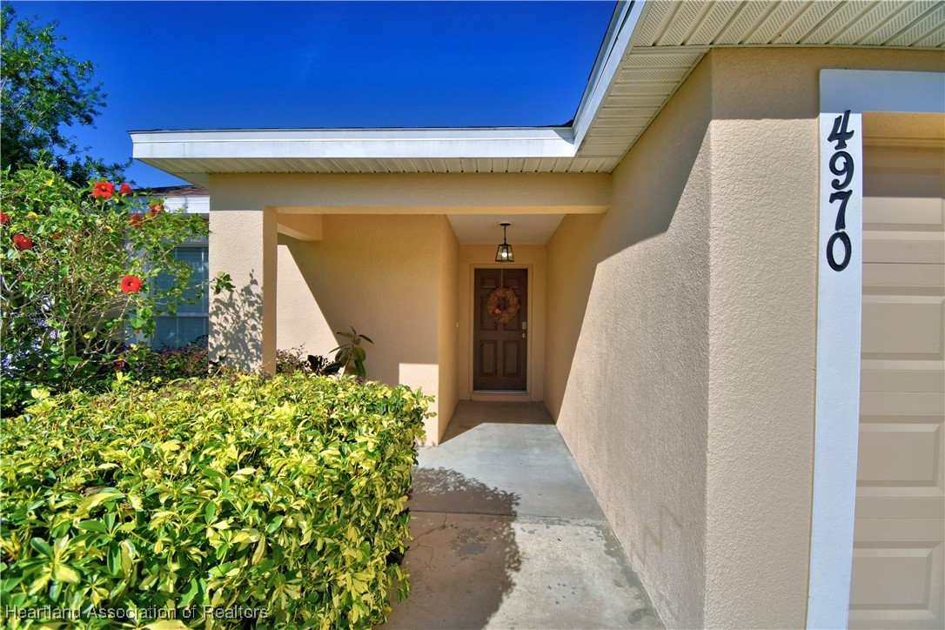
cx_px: 472
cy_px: 315
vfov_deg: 77.3
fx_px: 394
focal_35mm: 15
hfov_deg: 100.4
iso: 100
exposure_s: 1/2000
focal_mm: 10
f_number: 4.5
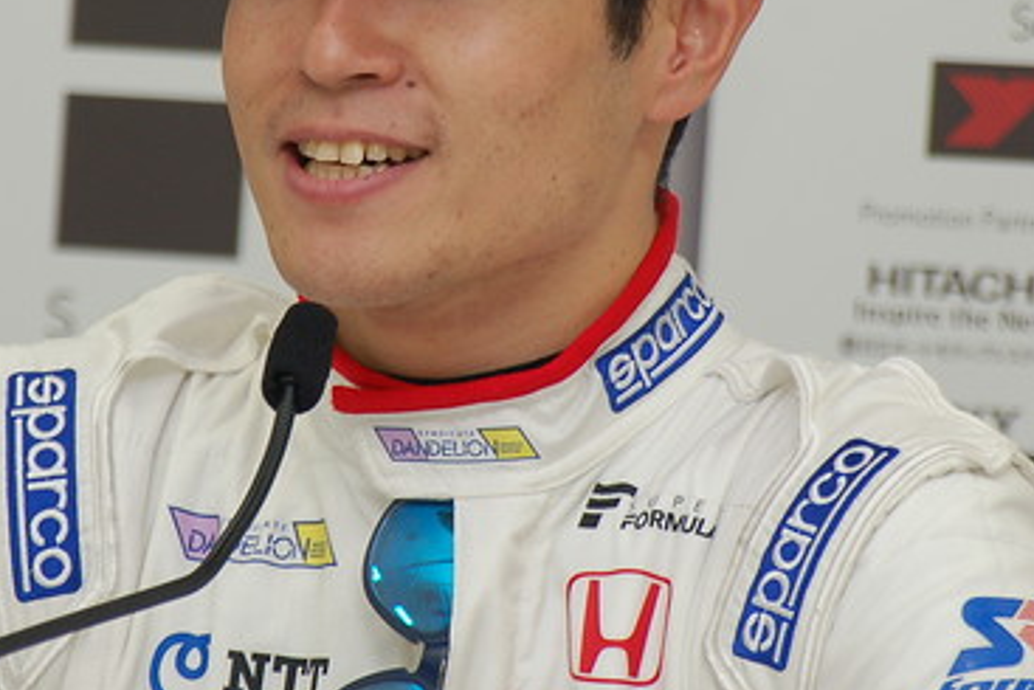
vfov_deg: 2.3
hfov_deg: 3.5
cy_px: 203
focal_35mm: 588
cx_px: 338
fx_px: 16894
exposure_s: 1/60
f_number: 5.6
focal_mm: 200
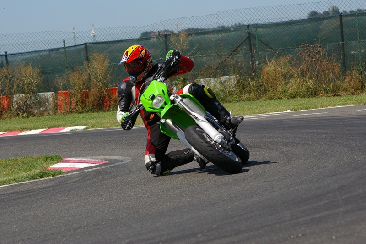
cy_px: 122
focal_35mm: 150
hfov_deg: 13.7
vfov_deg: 9.1
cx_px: 183
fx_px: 1524
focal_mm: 100
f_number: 5.6
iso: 400
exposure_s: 1/2000
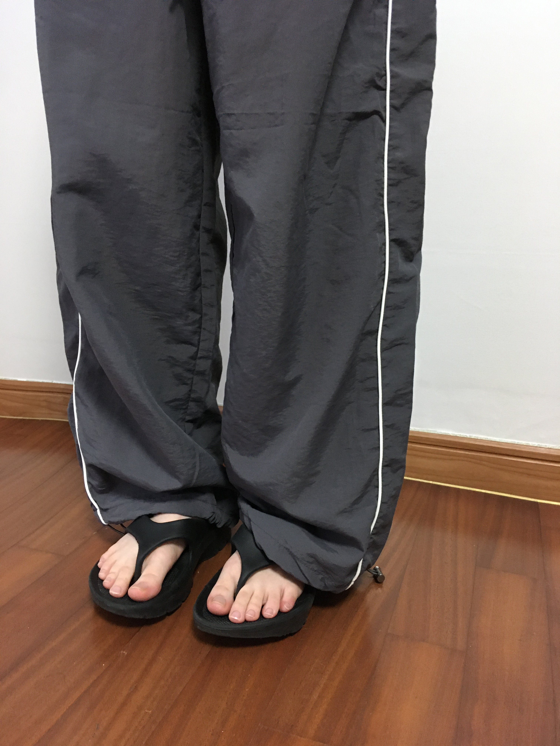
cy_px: 373
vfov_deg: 61.7
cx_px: 280
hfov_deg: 48.2
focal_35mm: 29
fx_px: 626
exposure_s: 1/20
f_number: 2.2
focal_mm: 4.15
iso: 200
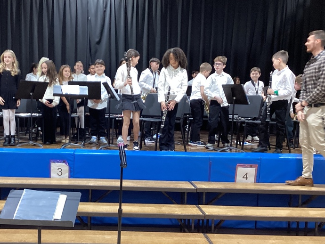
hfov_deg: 40.7
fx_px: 432
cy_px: 148
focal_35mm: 46
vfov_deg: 31.4
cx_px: 110
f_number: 2.4
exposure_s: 1/50
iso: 160
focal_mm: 3.3
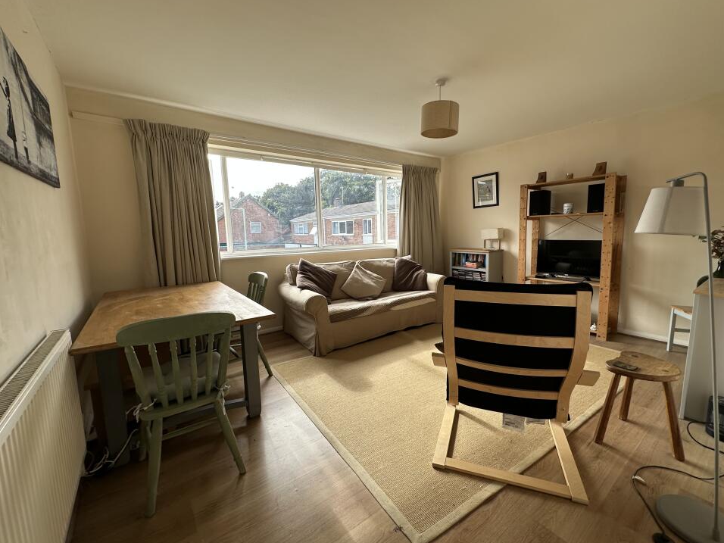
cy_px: 270
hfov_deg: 98.1
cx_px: 375
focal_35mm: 15
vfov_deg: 81.7
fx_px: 314
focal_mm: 2.22
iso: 40
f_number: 2.2
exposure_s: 1/203
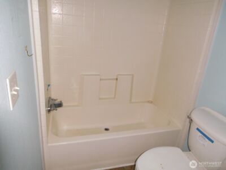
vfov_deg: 54.9
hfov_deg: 69.4
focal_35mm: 25
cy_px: 85
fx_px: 163
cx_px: 113
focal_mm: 4.5
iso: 200
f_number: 3.4
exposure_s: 1/30
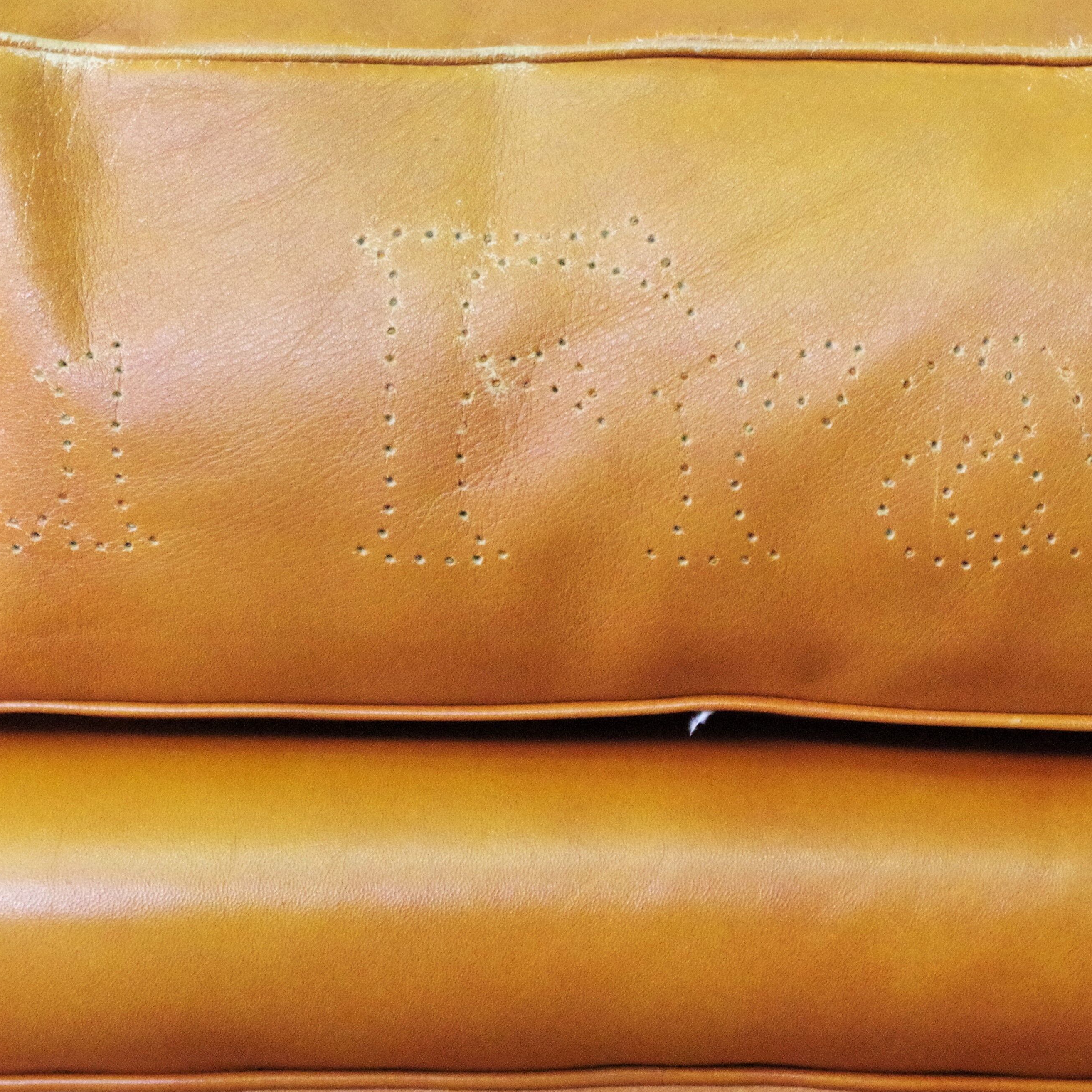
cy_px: 509
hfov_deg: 19.0
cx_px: 821
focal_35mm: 91
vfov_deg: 19.1
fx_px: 3248
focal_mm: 37.5
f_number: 4.5
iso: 6400
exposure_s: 1/80
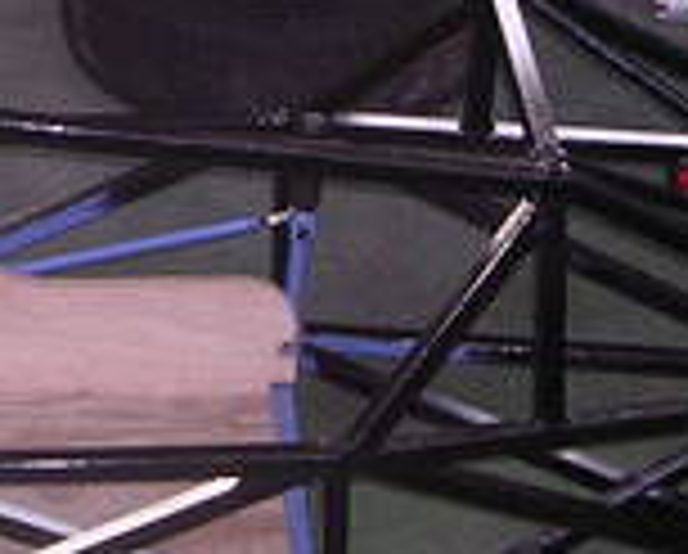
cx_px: 139
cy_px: 59
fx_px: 3162
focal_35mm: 155
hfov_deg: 12.4
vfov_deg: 9.9
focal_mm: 5.8
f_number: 2.8
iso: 250
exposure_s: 1/60.1
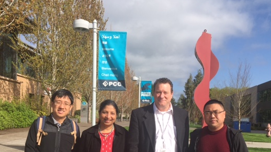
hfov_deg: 51.6
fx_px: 280
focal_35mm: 39
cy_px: 120
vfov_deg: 29.8
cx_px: 142
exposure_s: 1/1883
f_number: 2.2
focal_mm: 4.15
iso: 32
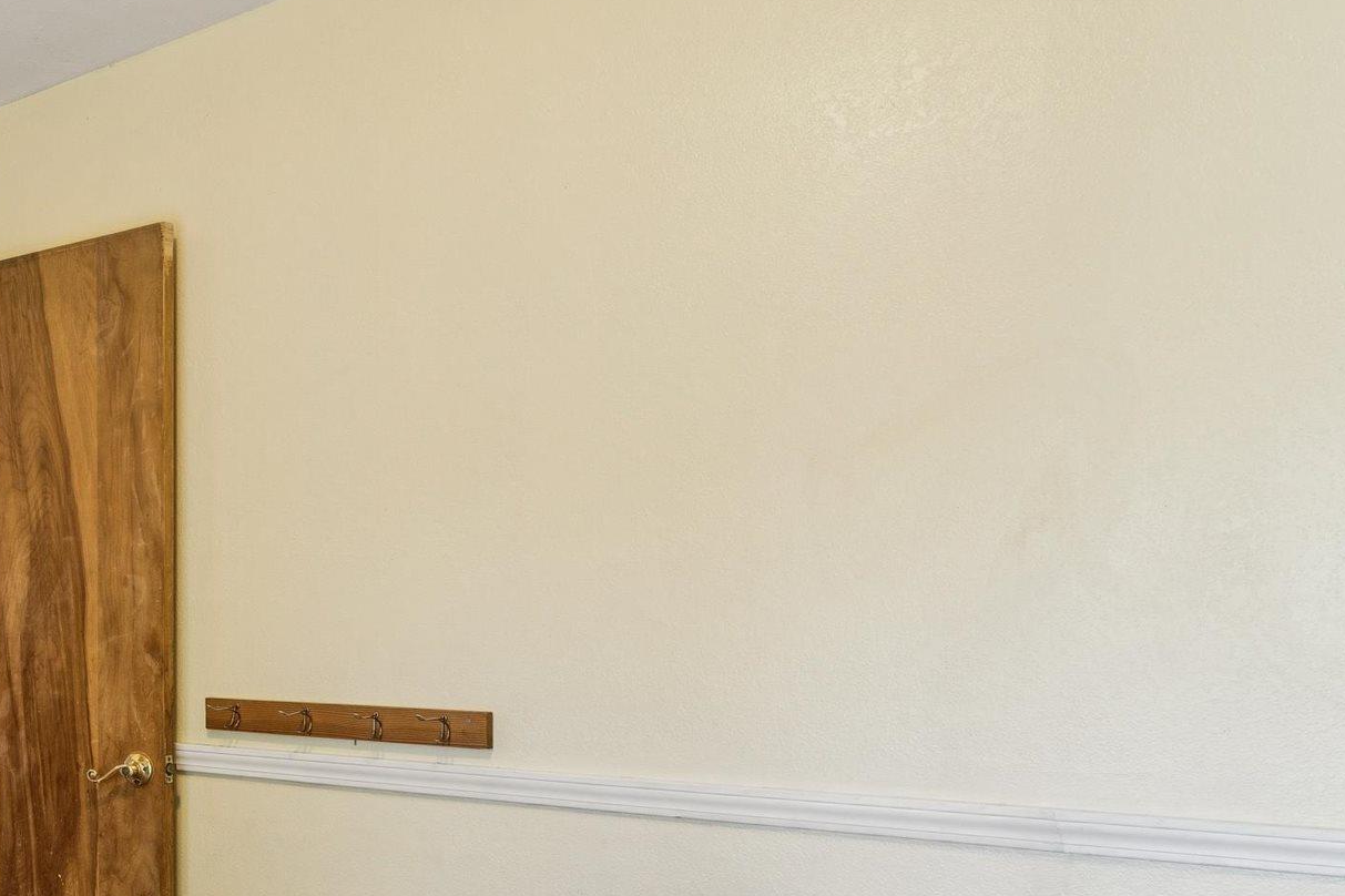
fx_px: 1495
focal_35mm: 40
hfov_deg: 36.4
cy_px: 622
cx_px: -300
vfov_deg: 33.0
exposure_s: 1/4
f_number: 13
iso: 400
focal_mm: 15.8
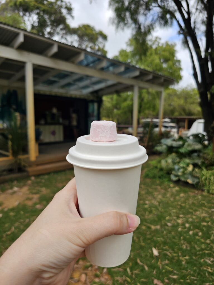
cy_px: 142
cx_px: 107
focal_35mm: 23
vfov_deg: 73.9
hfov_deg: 58.9
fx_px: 190
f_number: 1.7
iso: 10
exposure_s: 1/251
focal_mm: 6.3
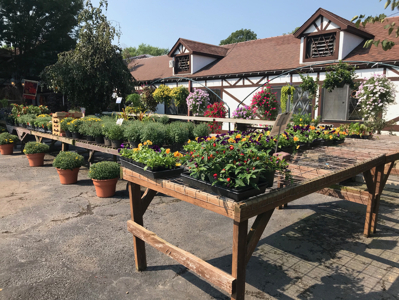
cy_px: 150
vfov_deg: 49.7
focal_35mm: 28
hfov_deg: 63.4
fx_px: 323
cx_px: 200
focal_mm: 3.99
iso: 20
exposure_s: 1/1520
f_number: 1.8
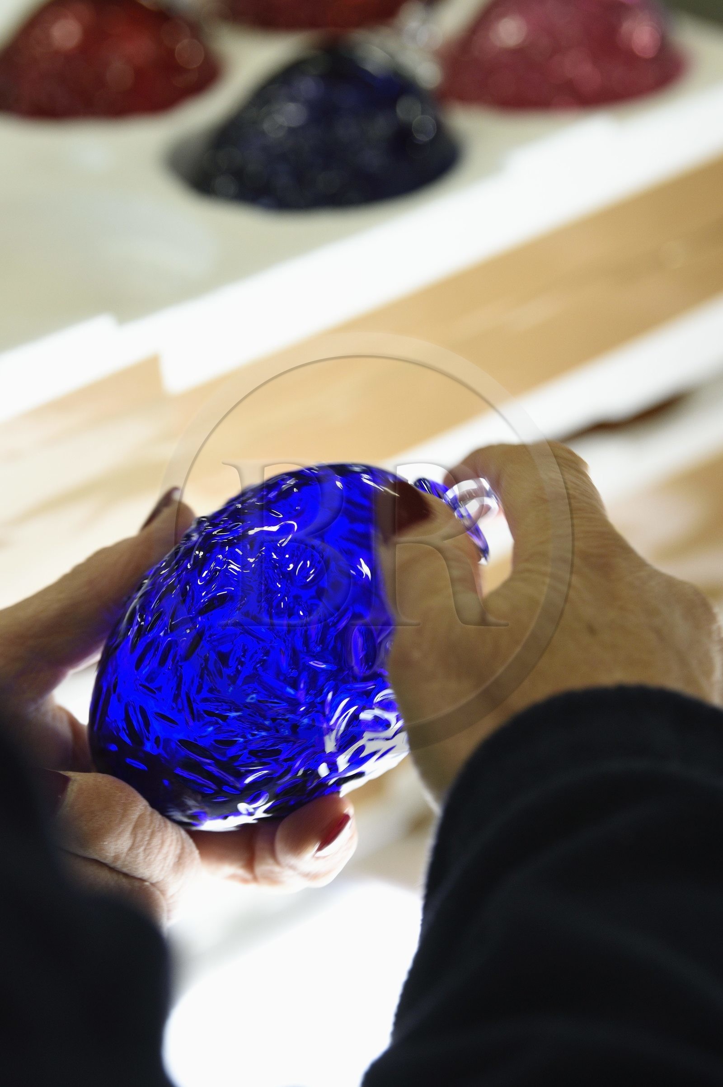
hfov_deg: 9.5
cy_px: 544
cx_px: 362
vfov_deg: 14.2
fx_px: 4373
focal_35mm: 145
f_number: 6.3
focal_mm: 145
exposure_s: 1/80
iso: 1600
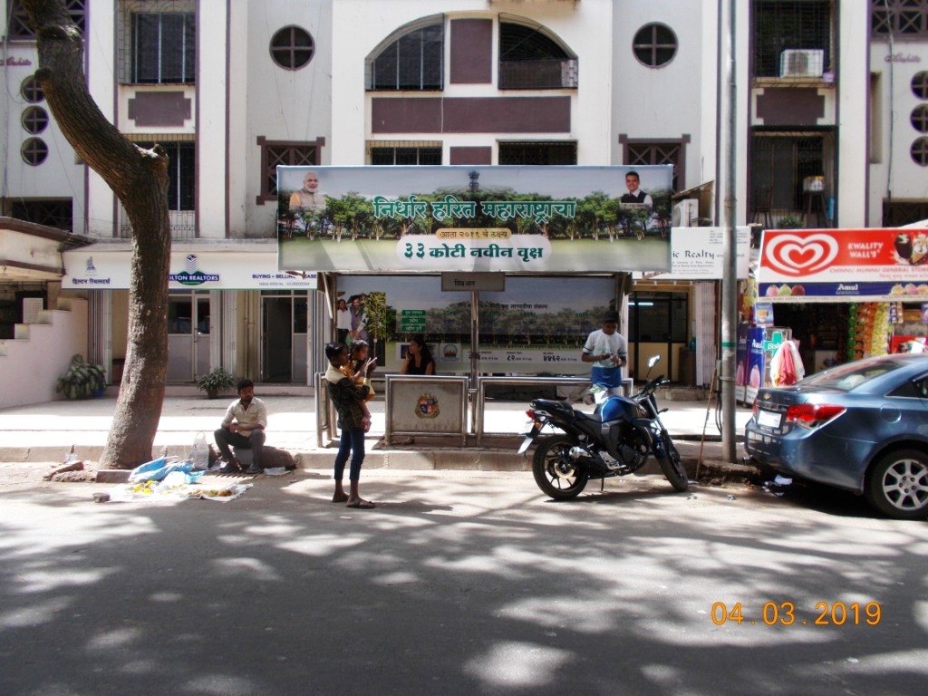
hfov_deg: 67.3
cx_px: 464
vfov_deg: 53.1
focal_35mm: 26
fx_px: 697
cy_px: 348
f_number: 3.2
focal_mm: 4.6
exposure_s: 1/160
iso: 80
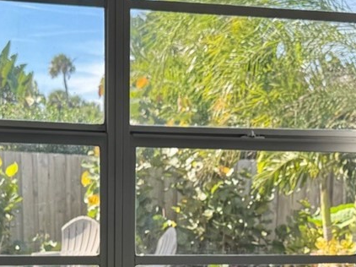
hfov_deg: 21.5
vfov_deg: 15.4
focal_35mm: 91
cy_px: 356
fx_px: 935
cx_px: 173
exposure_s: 1/488
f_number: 1.78
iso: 80
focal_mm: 6.76
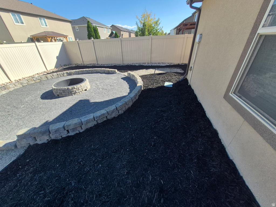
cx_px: 138
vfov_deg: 89.9
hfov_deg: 106.2
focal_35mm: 13
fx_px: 104
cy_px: 104
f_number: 2.2
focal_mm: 1.74
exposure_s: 1/772
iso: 50
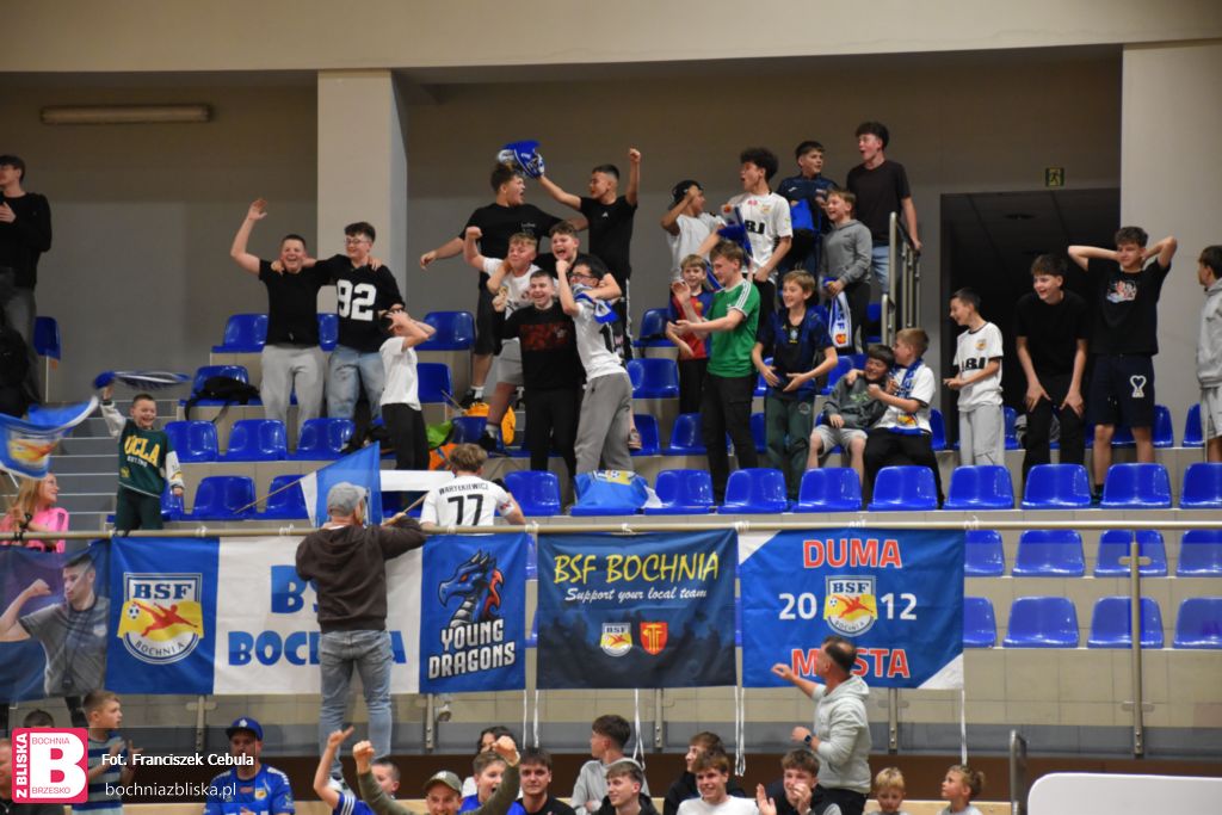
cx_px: 611
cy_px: 408
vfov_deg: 10.8
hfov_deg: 16.1
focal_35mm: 128
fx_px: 4328
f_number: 5.3
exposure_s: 1/125
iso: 2800
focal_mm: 85
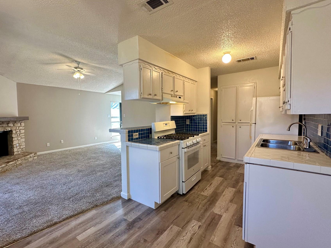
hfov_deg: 90.9
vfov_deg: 74.7
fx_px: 163
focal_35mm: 17
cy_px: 123
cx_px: 156
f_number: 2.2
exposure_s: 1/120
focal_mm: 2.22
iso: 125
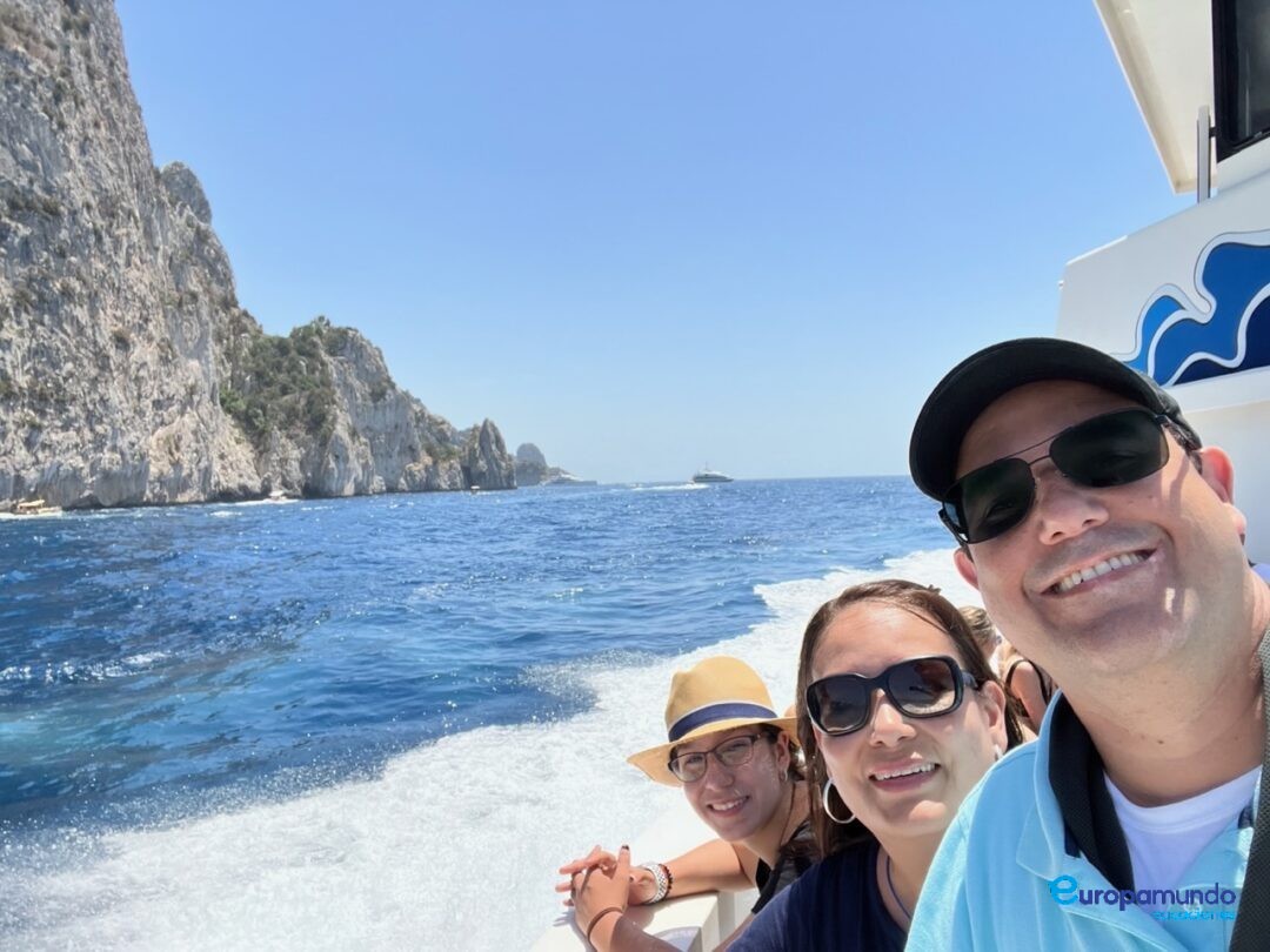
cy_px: 476
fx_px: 844
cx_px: 635
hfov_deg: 73.9
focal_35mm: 23
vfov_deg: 58.9
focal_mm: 2.71
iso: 32
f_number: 2.2
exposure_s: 1/857
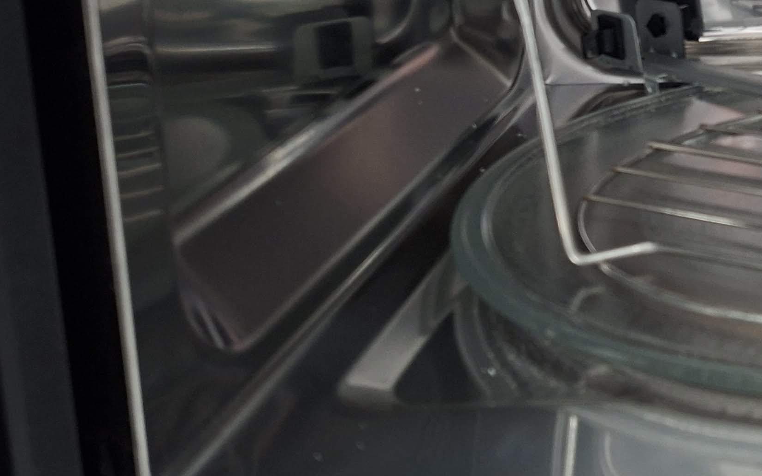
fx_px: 1225
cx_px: 878
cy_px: -46
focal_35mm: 59
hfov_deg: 30.2
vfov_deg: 20.9
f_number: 1.8
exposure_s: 1/33
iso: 400
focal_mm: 5.54
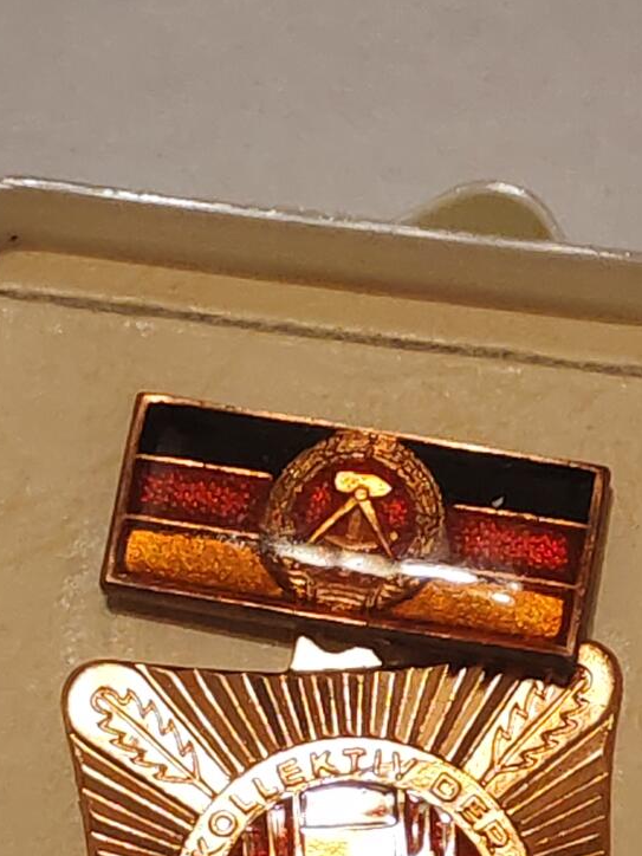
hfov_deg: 8.8
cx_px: 404
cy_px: 813
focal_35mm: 169
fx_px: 4179
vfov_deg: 11.6
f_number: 1.95
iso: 400
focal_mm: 5.52
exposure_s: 1/33
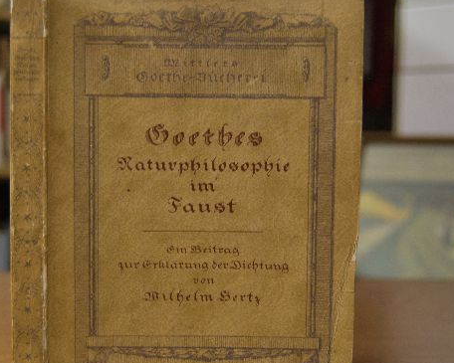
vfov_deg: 25.4
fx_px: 806
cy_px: 213
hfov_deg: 31.4
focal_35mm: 60
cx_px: 199
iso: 500
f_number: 4.2
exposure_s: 1/30
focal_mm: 26
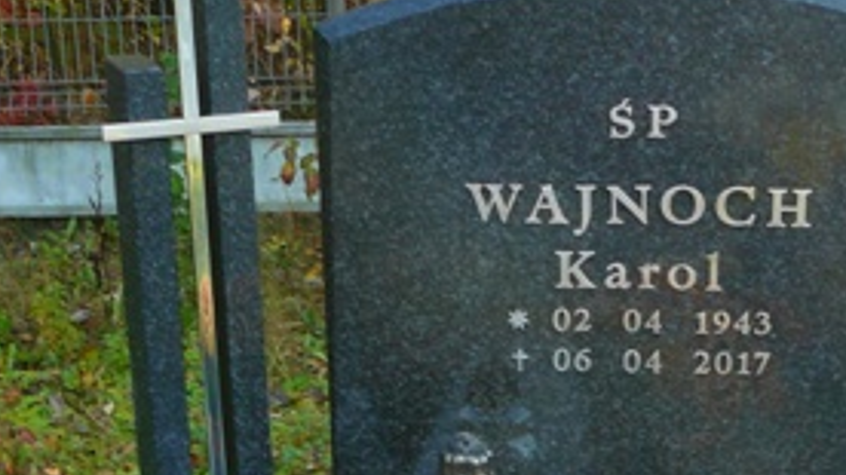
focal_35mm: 91
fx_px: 2041
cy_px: 818
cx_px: 576
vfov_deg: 12.3
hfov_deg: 23.3
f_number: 3.6
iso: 100
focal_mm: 6
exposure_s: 1/50
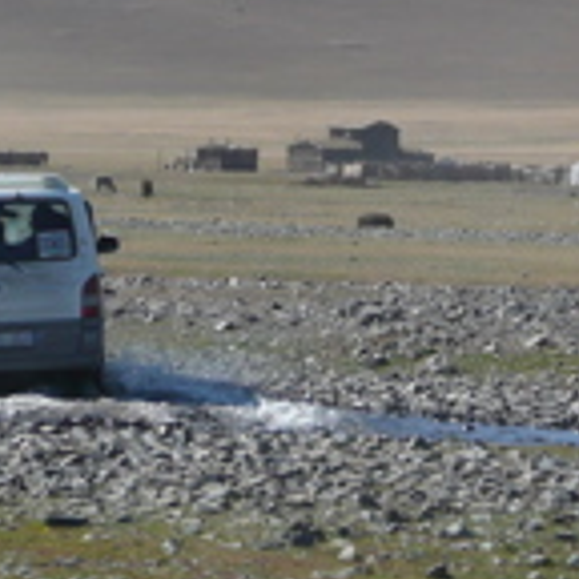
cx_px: 474
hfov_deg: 5.0
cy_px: 314
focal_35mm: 347
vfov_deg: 5.0
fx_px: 6567
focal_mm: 23.1
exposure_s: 1/500
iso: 100
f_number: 4.8
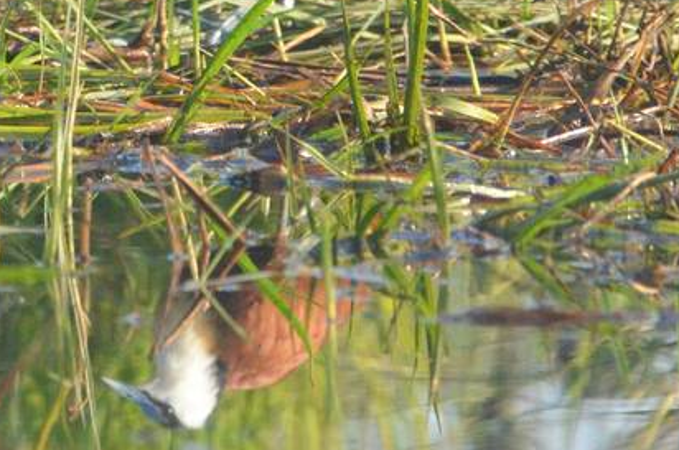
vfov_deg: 0.9
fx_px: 29592
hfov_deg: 1.3
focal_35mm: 1572
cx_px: -44
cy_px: -312
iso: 2500
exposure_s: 1/2000
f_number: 11
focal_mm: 270
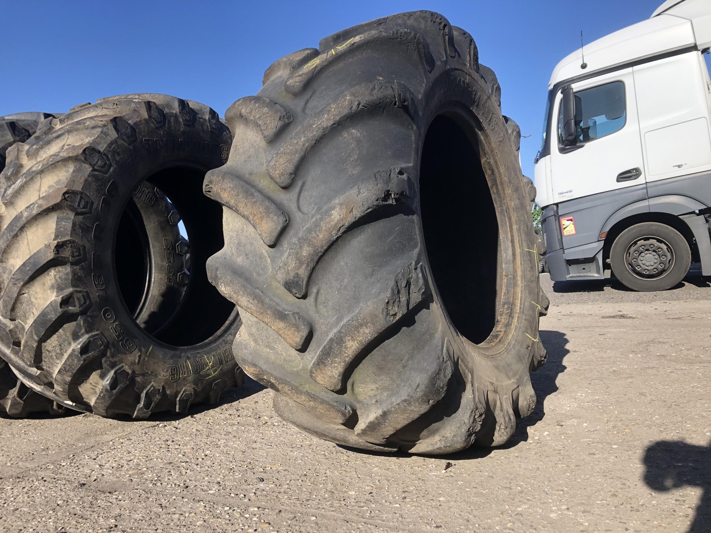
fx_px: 575
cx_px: 356
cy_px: 266
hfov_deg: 63.4
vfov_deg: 49.7
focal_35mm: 28
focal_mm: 3.99
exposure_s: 1/917
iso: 20
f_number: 1.8
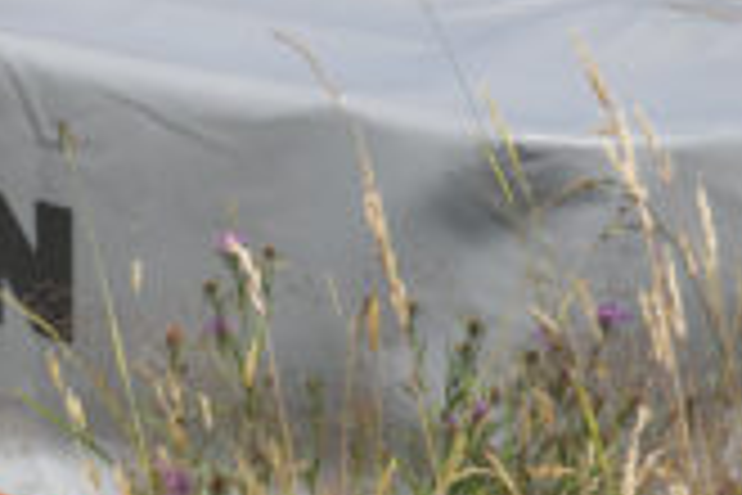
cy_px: -254
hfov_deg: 14.2
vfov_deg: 9.5
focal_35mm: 140
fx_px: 2885
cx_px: -130
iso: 125
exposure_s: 1/320
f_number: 10
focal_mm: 33
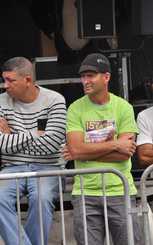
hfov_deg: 2.9
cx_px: 79
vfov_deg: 4.6
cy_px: 122
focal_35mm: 460
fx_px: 3070
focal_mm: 300
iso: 200
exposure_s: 1/200
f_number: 13
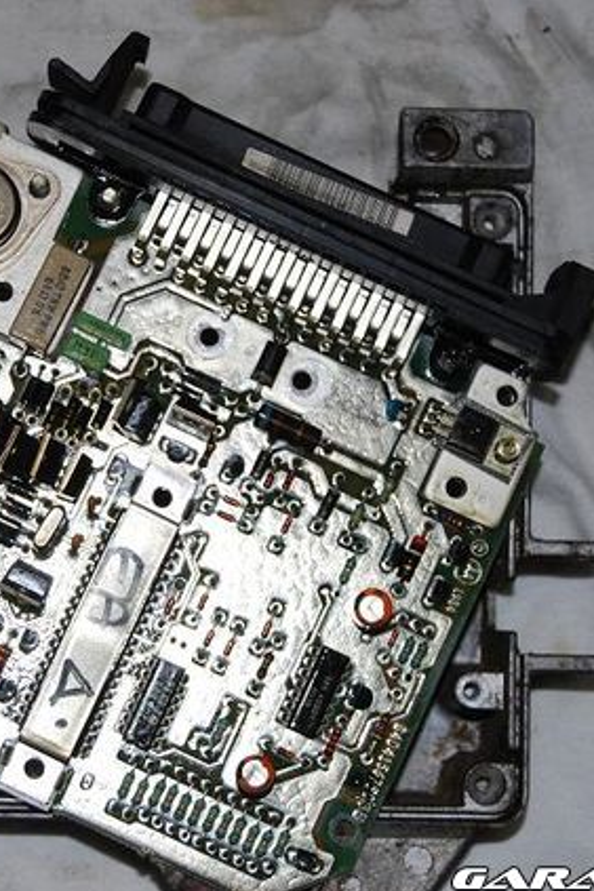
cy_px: 448
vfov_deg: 18.8
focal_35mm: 109
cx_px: 139
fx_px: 2698
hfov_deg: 12.5
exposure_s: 1/60
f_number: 5.6
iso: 200
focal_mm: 48
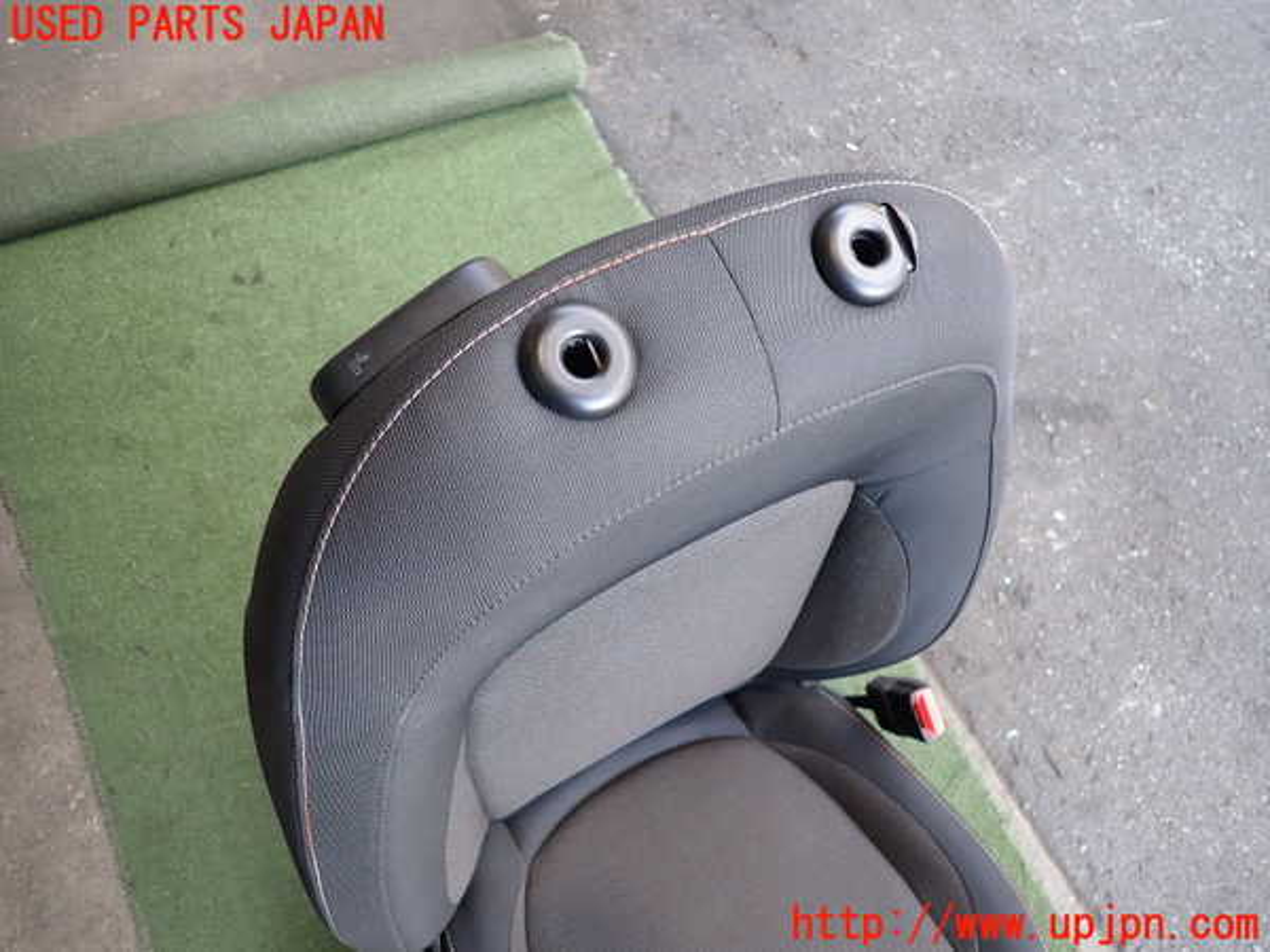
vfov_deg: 54.9
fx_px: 917
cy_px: 476
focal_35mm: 25
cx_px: 635
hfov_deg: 69.4
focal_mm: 4.5
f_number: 2
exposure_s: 1/80
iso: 200
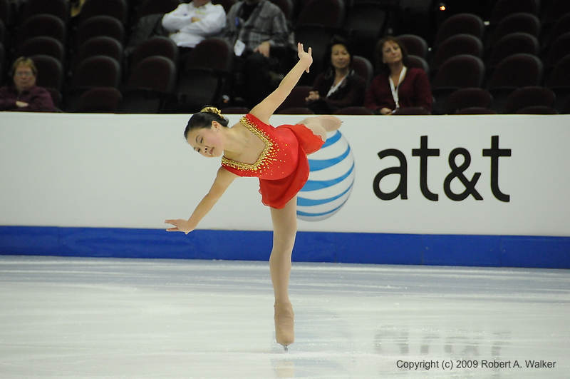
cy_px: 190
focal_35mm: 300
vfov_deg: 4.6
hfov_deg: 6.9
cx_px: 285
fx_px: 4743
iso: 3200
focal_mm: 200
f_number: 5.6
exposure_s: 1/800
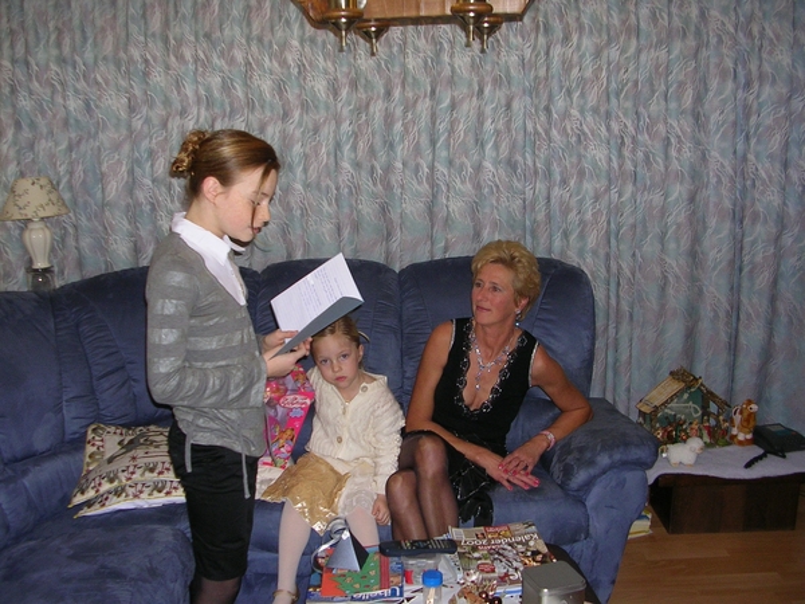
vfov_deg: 37.7
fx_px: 884
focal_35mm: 38
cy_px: 302
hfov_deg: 49.0
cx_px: 402
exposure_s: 1/60.1
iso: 81
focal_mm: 5.8
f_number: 2.8
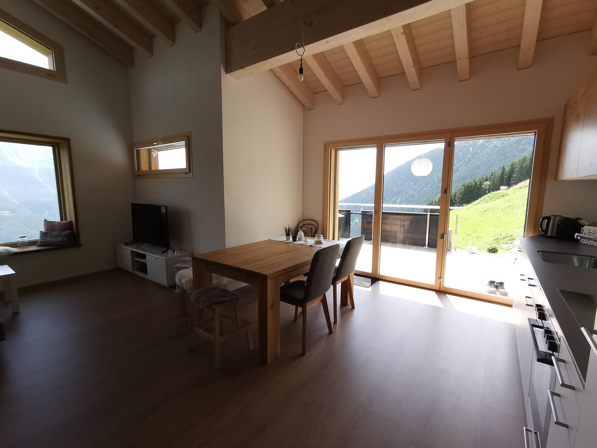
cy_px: 224
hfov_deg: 94.5
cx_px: 298
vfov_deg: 78.1
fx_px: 276
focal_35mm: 16
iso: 50
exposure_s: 1/104
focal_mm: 2.35
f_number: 2.2
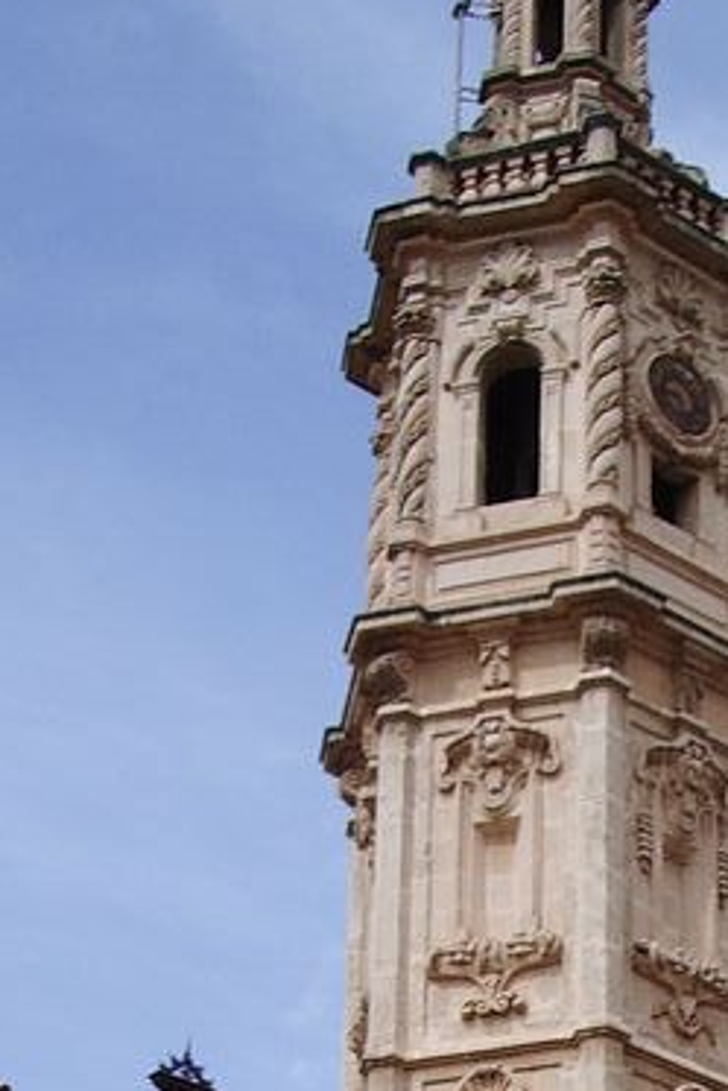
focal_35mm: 100
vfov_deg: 19.0
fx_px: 3030
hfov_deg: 13.5
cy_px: 1378
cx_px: 743
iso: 50
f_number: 4.3
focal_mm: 5.8
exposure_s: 1/500
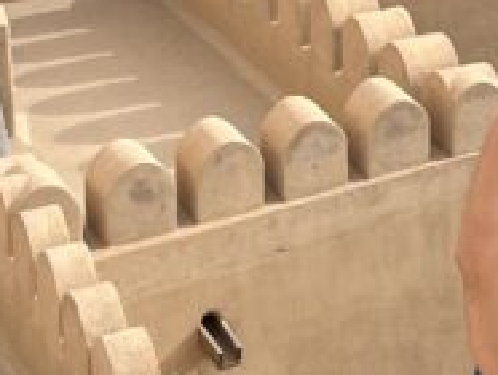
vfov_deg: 9.9
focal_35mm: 143
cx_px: 461
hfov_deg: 13.6
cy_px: -257
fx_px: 2060
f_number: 1.5
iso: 50
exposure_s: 1/4274
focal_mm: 5.7
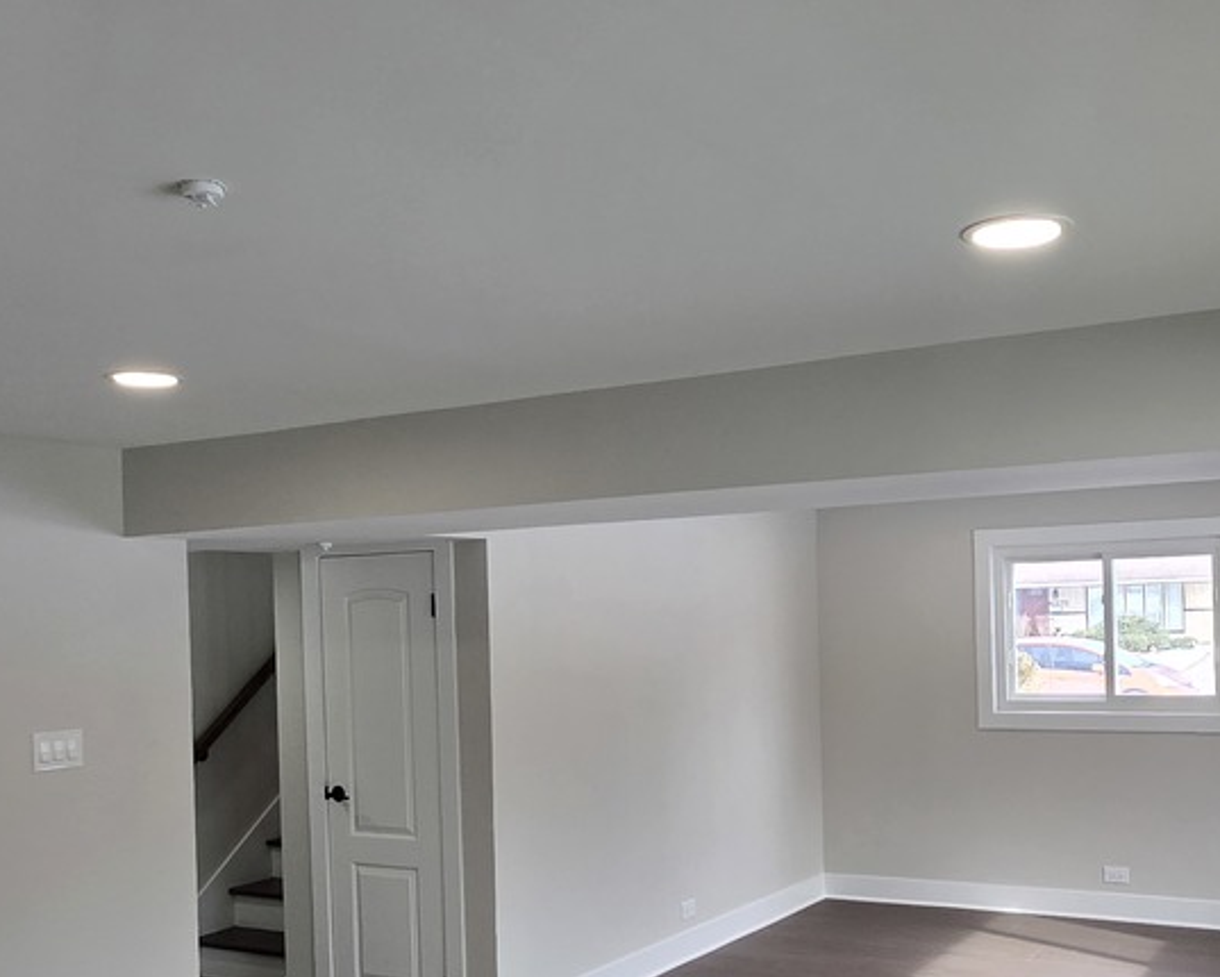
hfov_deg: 52.6
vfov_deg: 43.1
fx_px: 1228
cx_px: 697
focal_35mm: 34
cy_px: 607
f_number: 2.2
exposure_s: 1/120
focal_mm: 2.2
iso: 50
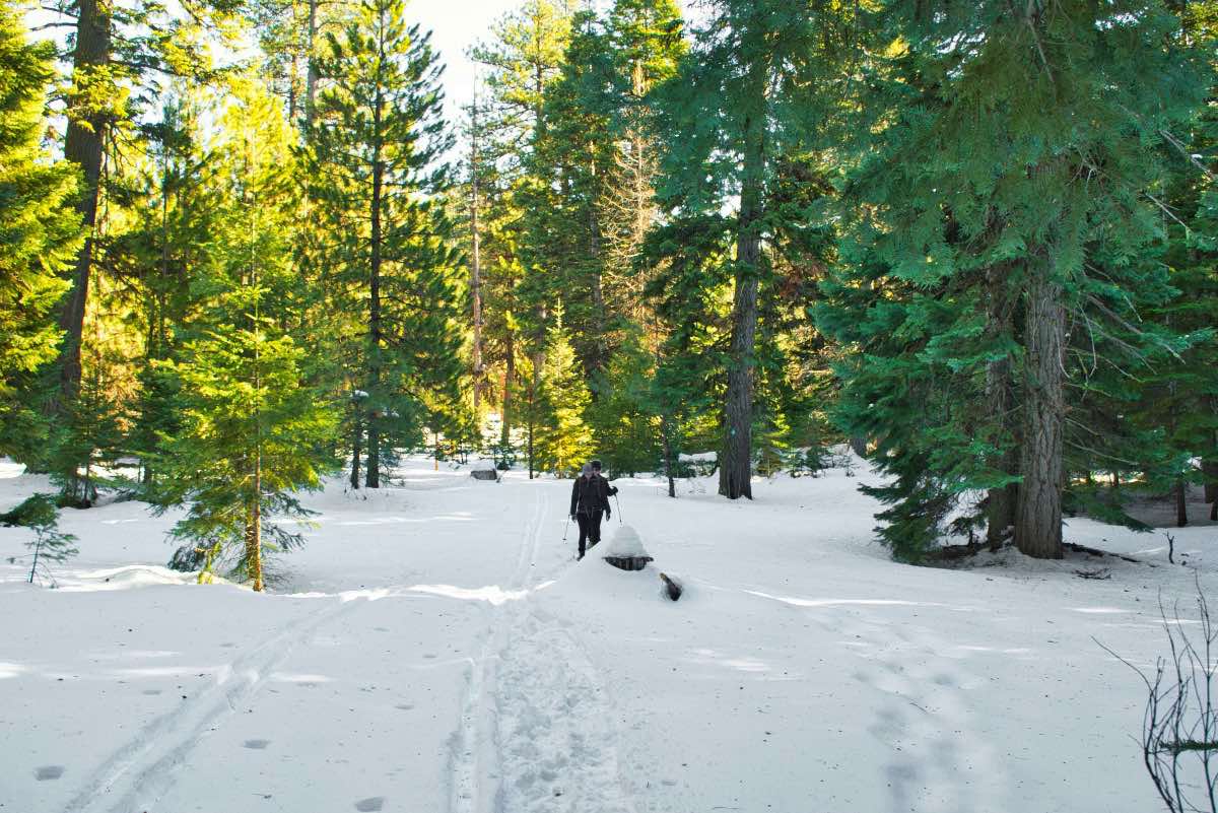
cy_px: 406
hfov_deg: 51.3
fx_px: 1269
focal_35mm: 38
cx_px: 609
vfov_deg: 35.5
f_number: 8
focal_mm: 25
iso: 400
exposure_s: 1/80
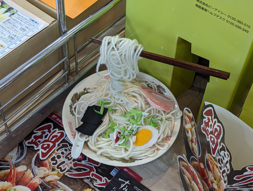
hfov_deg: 38.9
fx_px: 359
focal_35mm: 49
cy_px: 96
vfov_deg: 29.7
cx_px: 126
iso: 38
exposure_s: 1/40
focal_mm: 6.9
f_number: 1.68
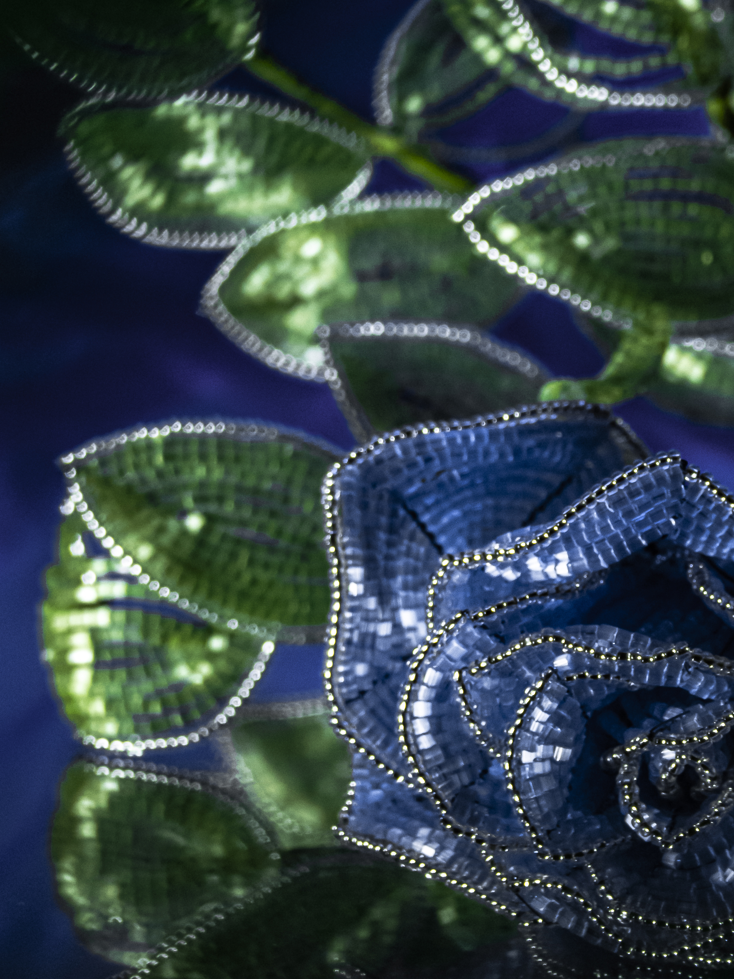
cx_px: 510
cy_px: 515
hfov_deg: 4.9
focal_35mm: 303
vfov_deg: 6.5
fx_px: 8567
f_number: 4
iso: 1600
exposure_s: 1/80
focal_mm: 69.6
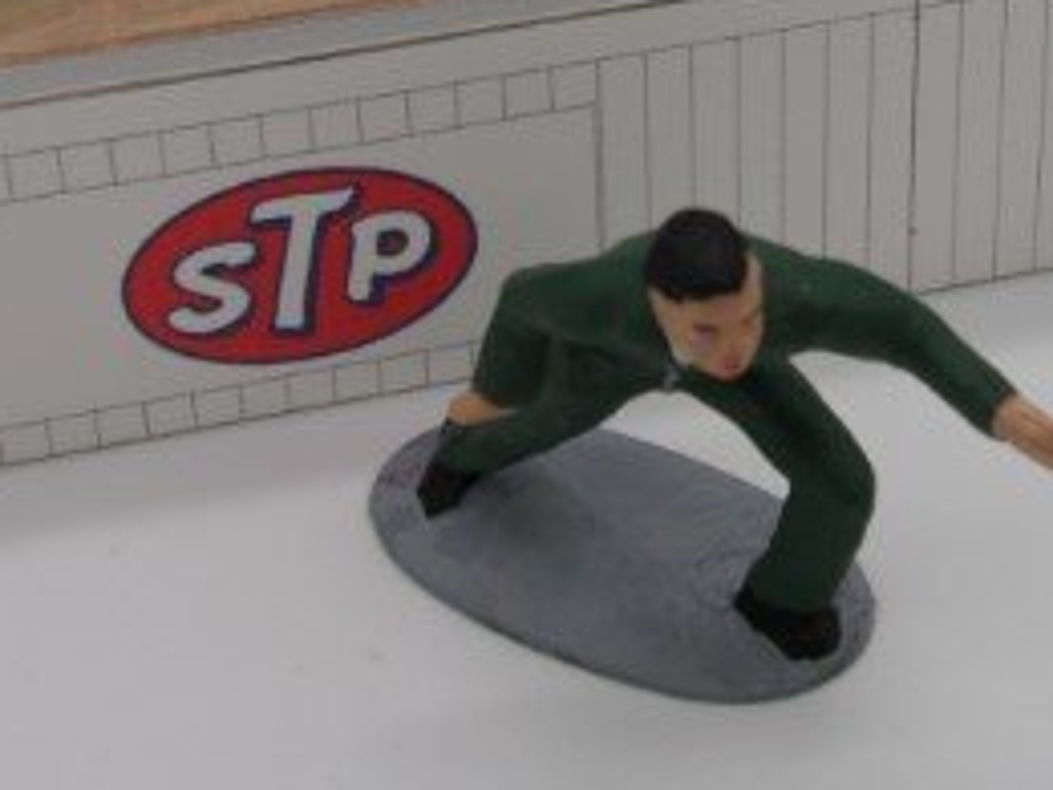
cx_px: 774
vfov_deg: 14.9
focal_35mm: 97
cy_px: -81
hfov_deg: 20.1
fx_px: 2951
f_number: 3.7
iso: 80
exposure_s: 1/340
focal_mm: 7.6
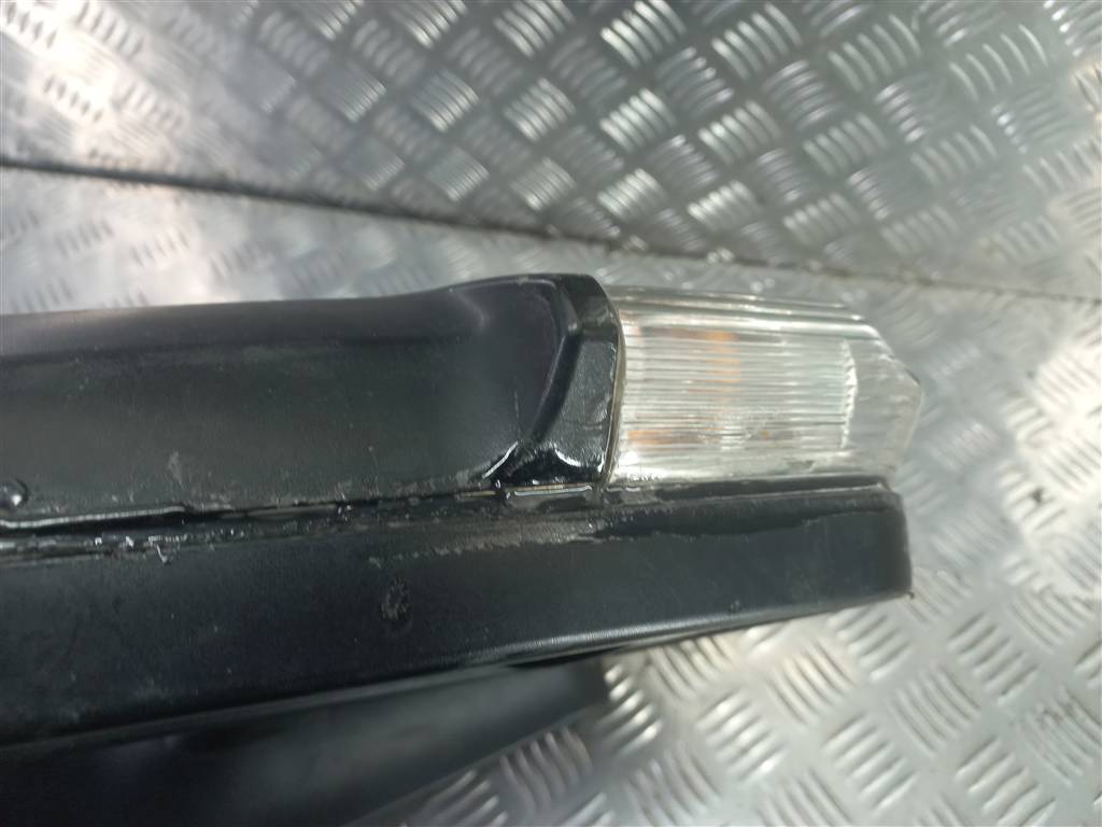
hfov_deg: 69.4
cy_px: 414
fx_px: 796
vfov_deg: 54.9
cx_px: 551
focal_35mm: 25
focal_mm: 4.6
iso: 80
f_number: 1.8
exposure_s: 1/50
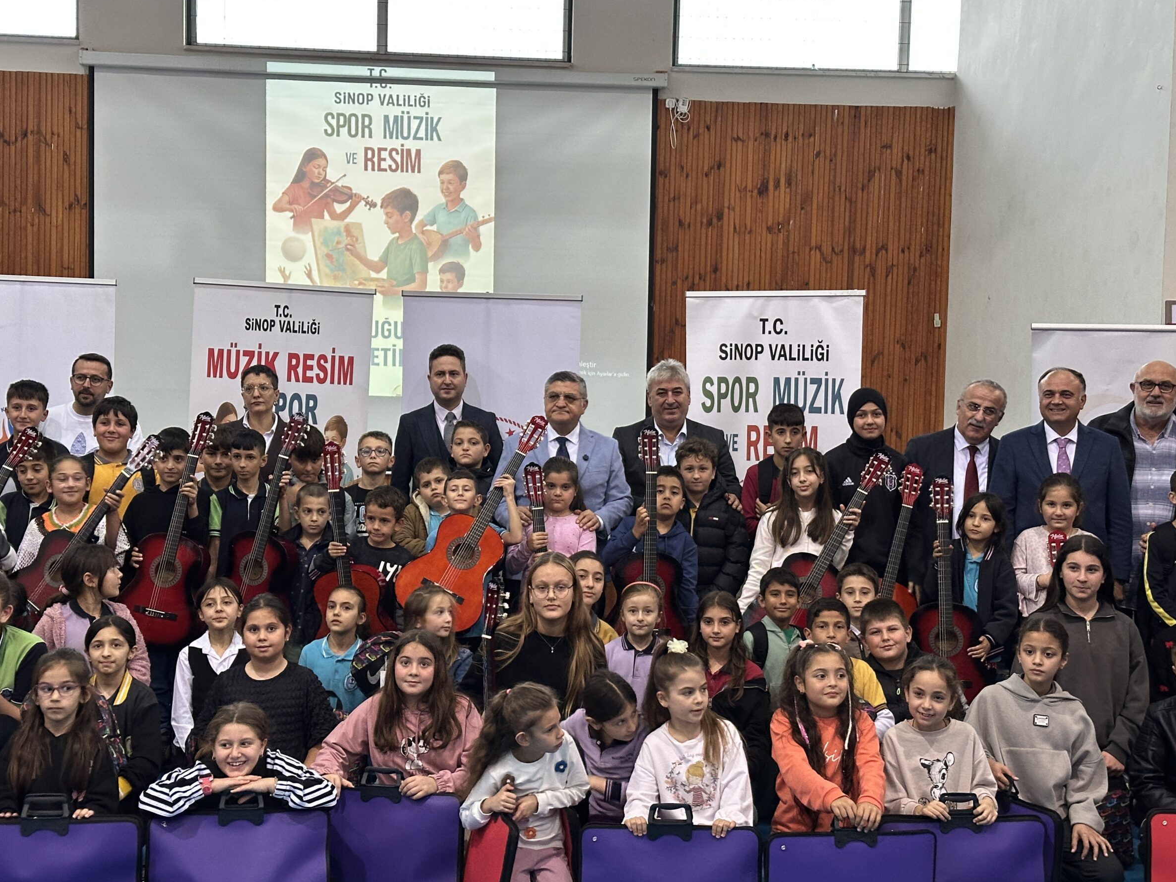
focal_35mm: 52
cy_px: 440
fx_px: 1766
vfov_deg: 28.0
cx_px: 580
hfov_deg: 36.8
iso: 250
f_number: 1.78
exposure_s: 1/33
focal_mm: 6.86
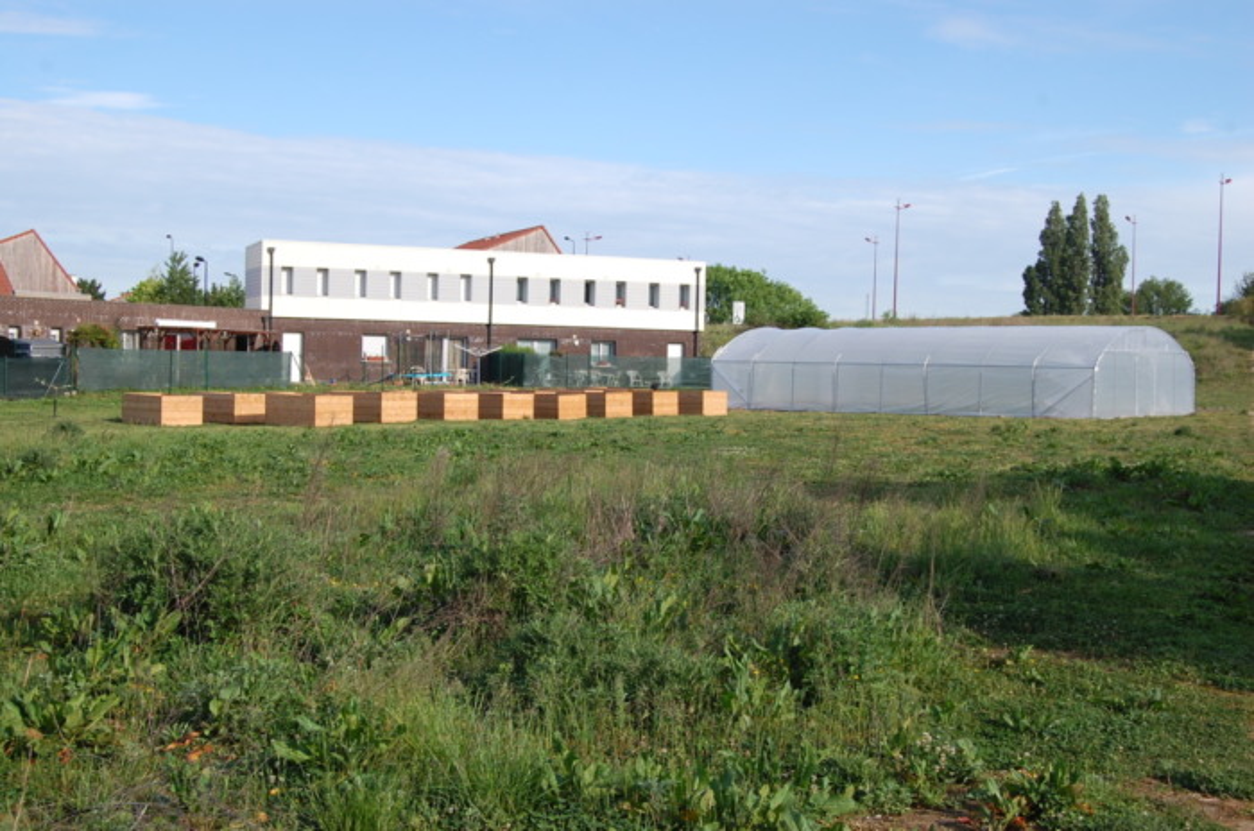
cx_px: 627
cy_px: 416
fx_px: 1565
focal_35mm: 45
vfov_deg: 29.8
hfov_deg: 43.7
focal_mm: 30
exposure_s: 1/250
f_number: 8
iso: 200
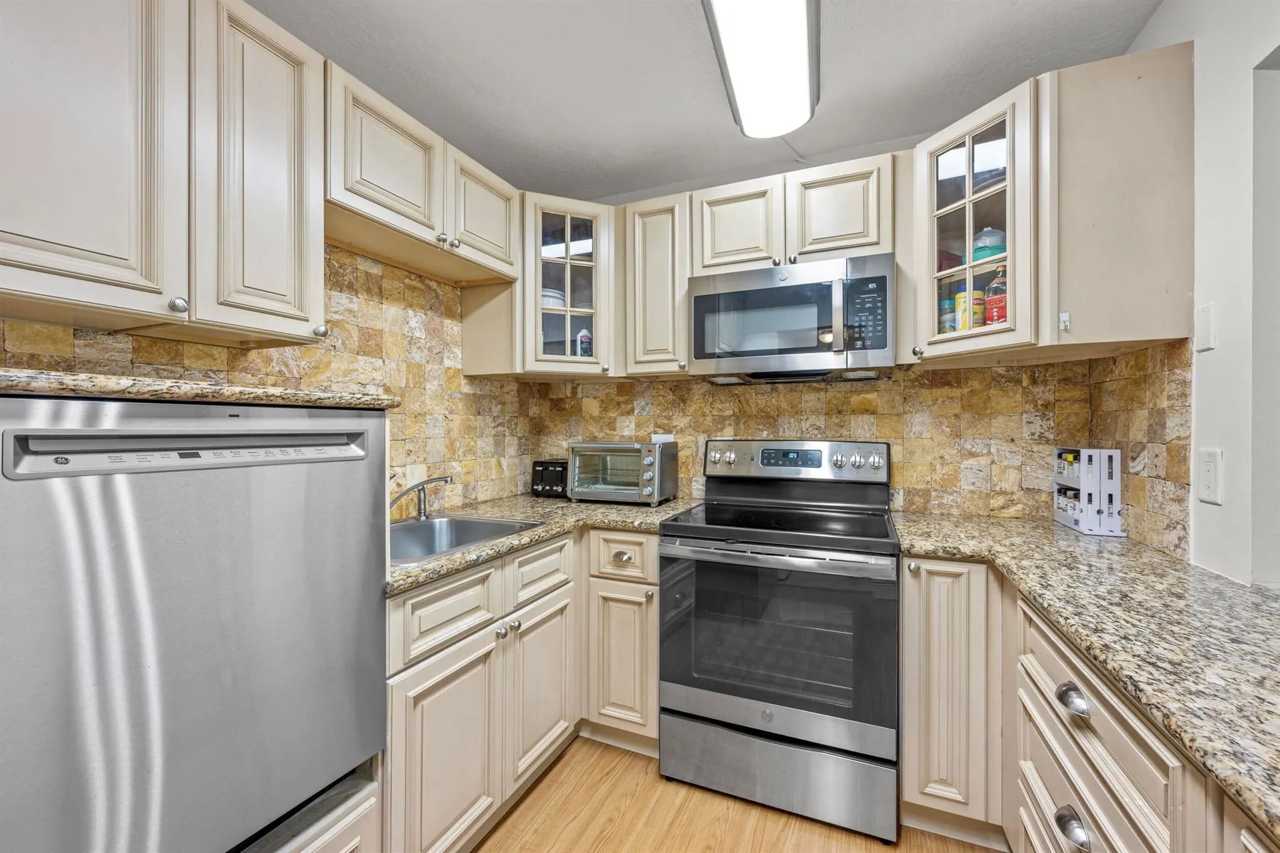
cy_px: 426
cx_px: 640
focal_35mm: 14
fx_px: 498
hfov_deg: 104.3
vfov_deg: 81.2
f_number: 8
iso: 400
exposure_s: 1/10
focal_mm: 14
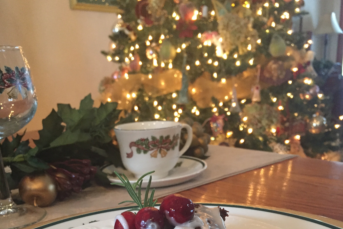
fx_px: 391
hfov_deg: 47.4
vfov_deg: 30.9
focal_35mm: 41
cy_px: 212
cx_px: 169
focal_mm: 4.15
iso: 250
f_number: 2.2
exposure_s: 1/30
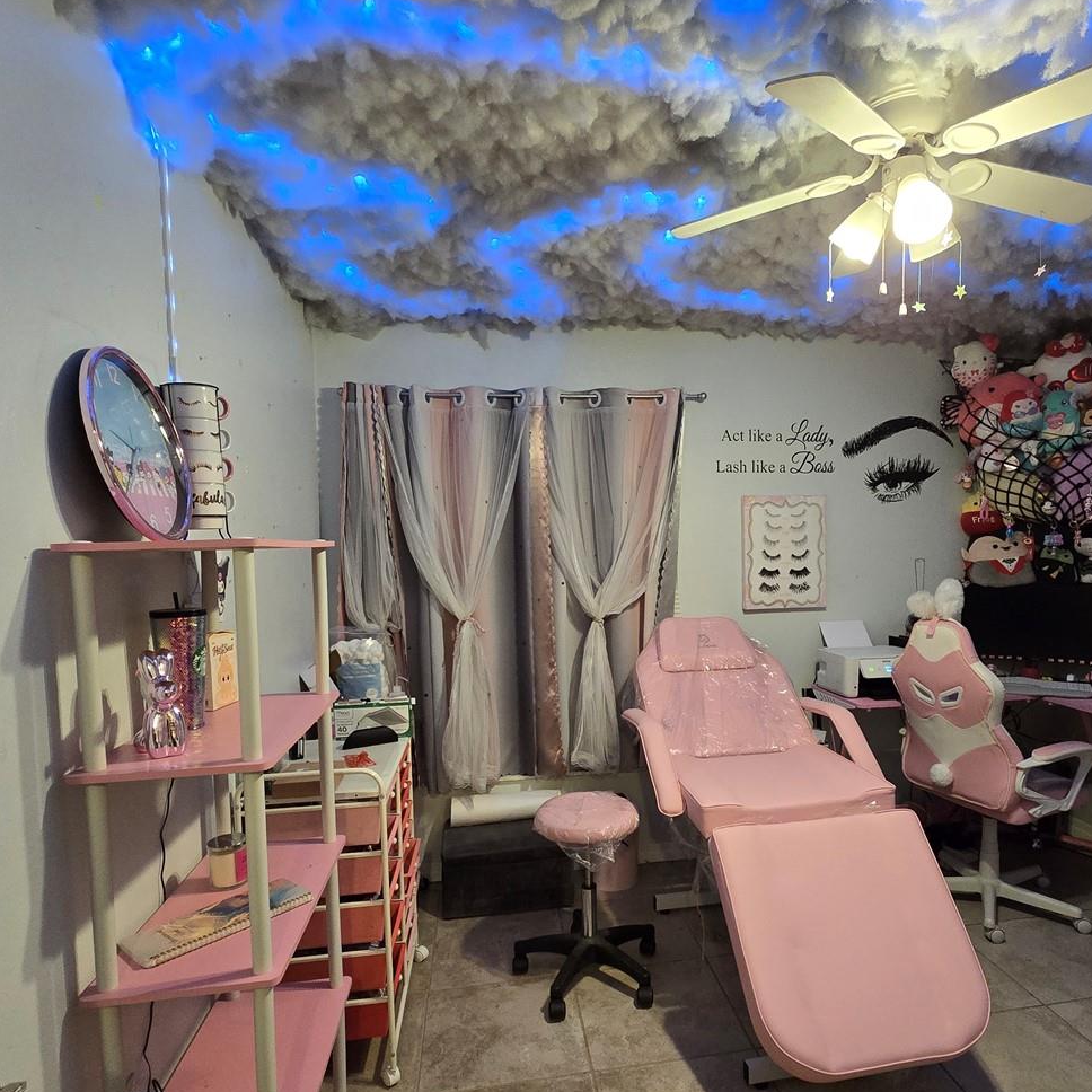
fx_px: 678
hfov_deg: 77.4
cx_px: 610
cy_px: 601
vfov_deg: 77.5
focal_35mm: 19
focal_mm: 2.2
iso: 500
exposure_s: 1/60
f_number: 2.2
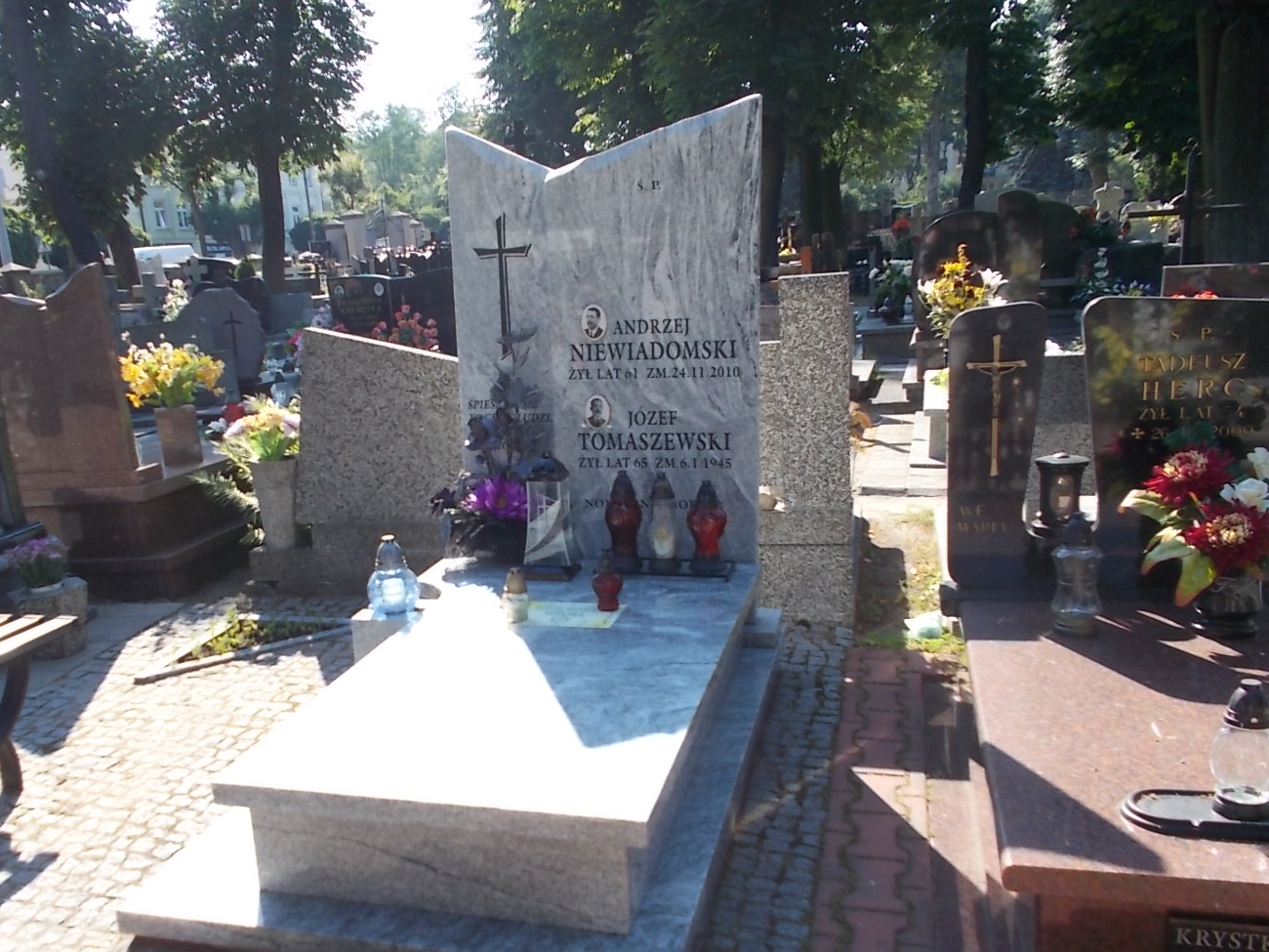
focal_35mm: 32
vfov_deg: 43.9
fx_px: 1173
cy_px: 571
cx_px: 514
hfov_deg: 56.4
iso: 80
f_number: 3.2
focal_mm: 4.6
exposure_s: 1/320
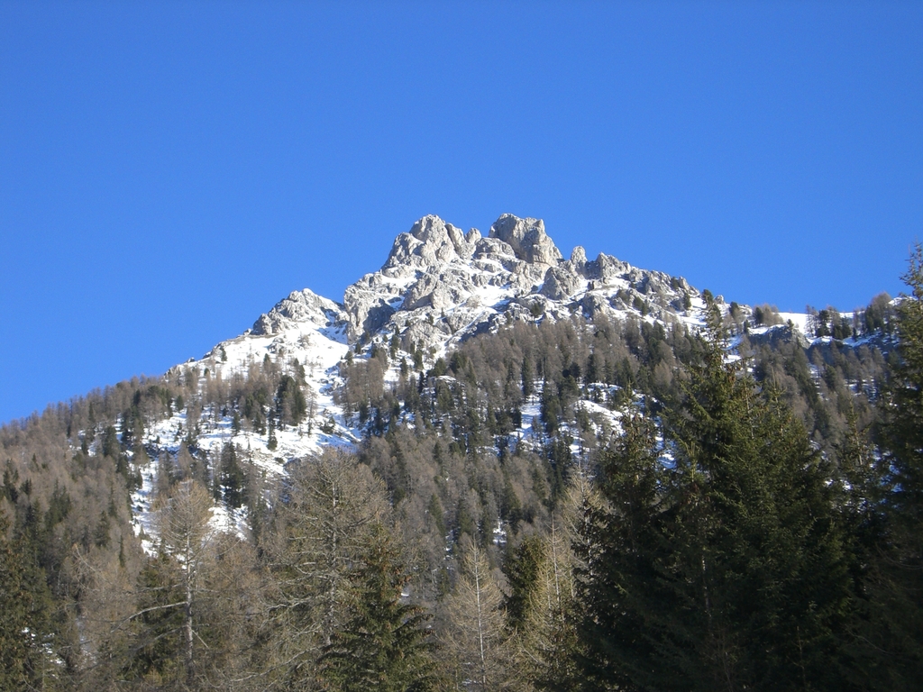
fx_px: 2106
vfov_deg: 18.7
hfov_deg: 24.7
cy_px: 346
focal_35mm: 79
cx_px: 462
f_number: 6.5
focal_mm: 12.8
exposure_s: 1/160
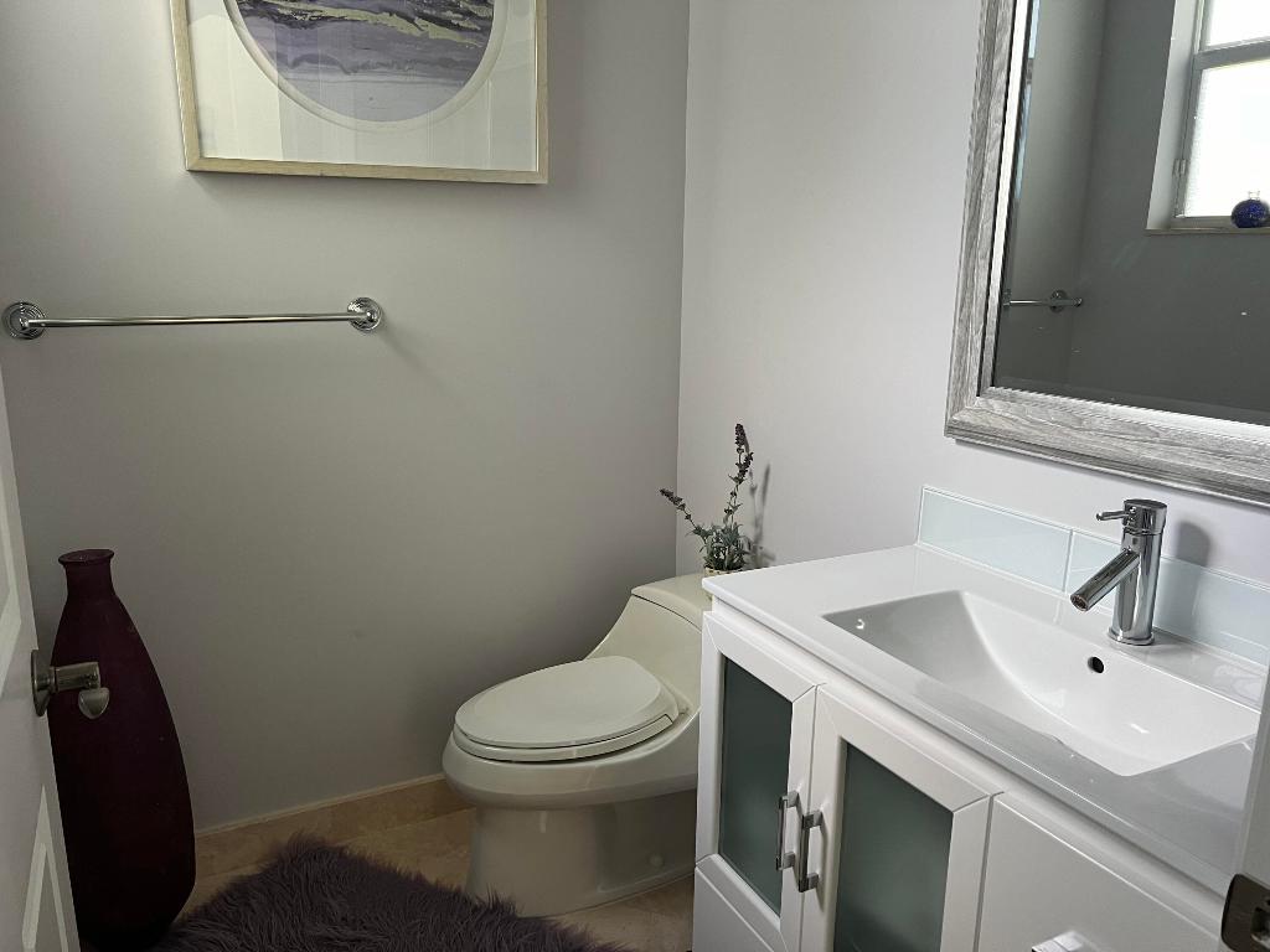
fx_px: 954
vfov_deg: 53.1
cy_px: 476
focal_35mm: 26
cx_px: 635
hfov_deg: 67.3
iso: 125
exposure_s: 1/85
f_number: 1.5
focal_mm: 5.7
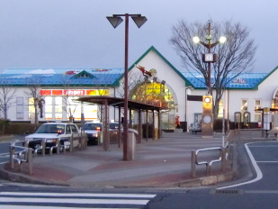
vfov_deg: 25.2
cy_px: 132
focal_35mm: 58
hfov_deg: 32.2
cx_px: 229
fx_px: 466
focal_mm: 4.9
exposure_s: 1/60
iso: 800
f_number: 2.6
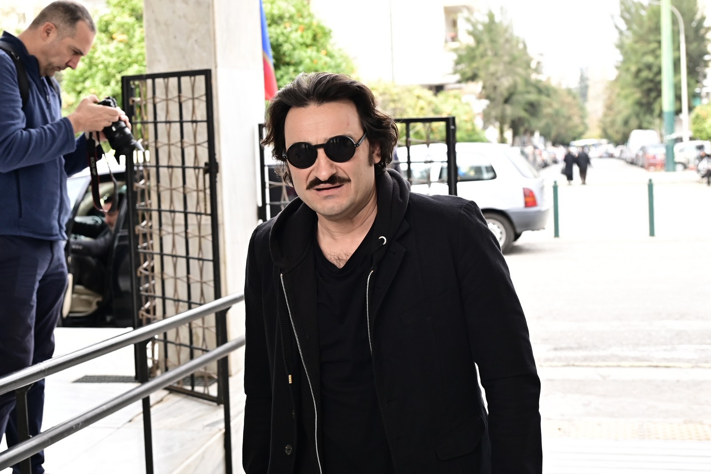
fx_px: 829
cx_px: 356
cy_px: 237
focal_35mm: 42
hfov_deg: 46.4
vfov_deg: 31.9
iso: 500
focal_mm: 42
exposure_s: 1/400
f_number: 4
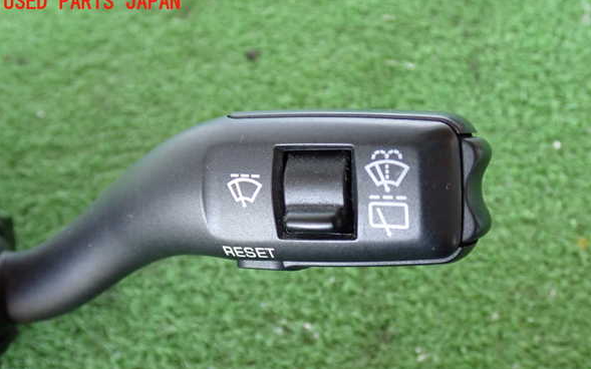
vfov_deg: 31.2
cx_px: 299
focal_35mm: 41
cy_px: 216
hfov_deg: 48.2
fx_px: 660
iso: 800
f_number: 2.7
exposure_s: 1/30
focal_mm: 6.83
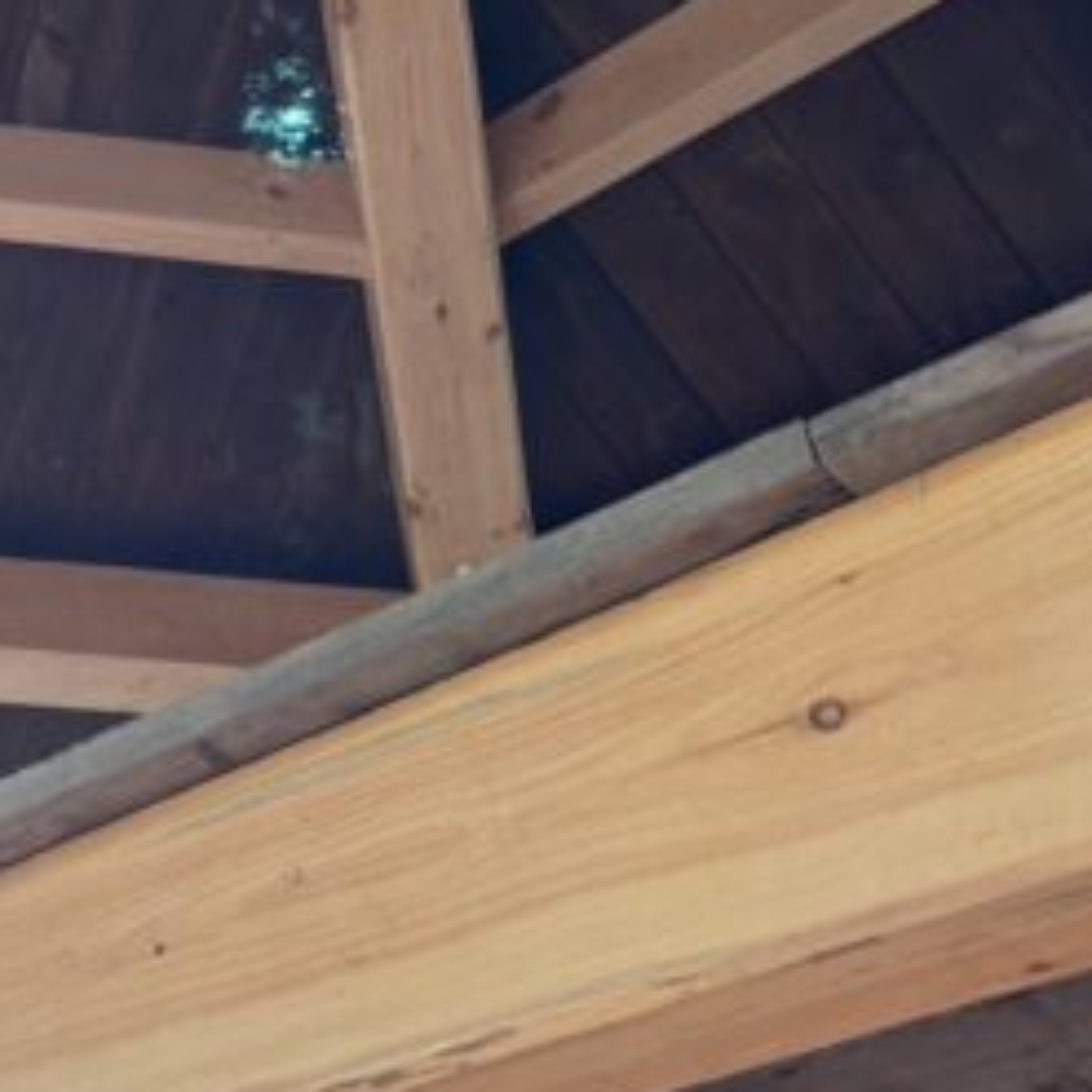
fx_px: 2356
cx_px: -433
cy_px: 615
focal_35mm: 66
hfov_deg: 22.5
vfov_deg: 26.1
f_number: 1.78
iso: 200
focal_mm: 6.76
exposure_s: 1/107
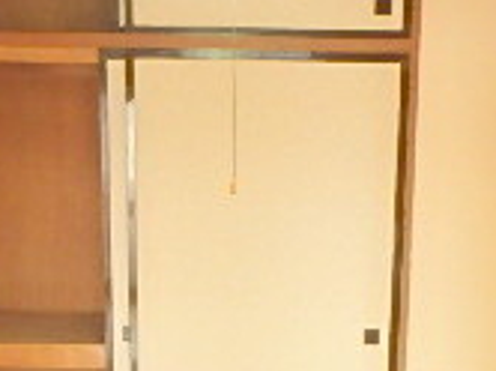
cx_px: 260
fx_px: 1159
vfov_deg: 16.8
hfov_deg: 24.2
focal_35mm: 81
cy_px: 521
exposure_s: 1/30
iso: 320
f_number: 3.5
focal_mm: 3.7
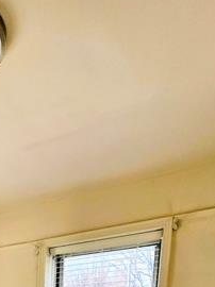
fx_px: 307
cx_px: -33
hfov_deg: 32.8
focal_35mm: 37
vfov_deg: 34.0
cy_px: 383
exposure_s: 1/528
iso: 40
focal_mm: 2.2
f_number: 1.9
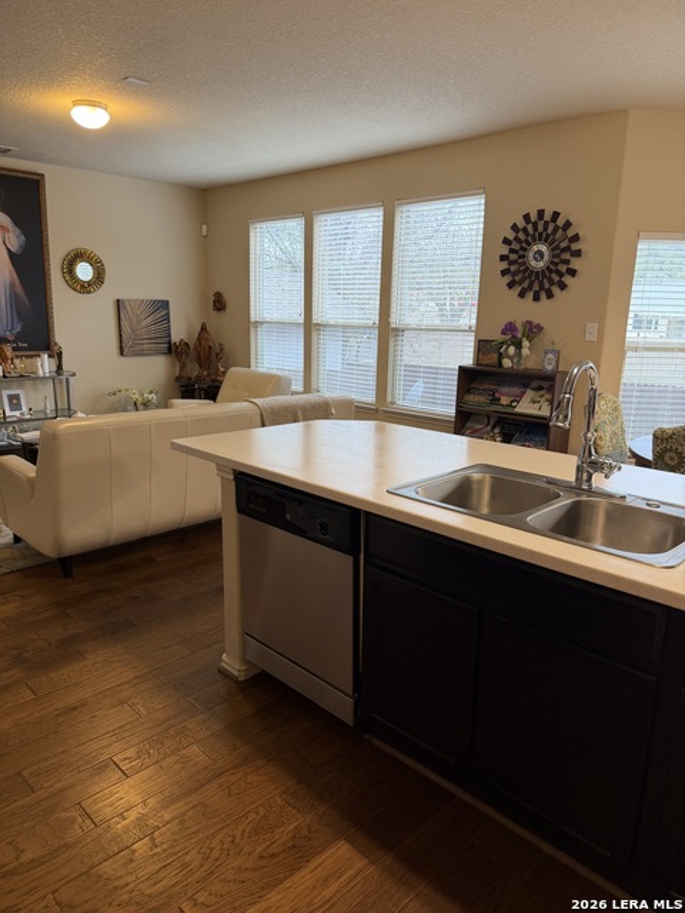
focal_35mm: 24
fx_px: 633
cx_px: 342
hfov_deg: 56.8
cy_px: 456
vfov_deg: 71.6
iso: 125
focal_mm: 6.76
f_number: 1.78
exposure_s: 1/60
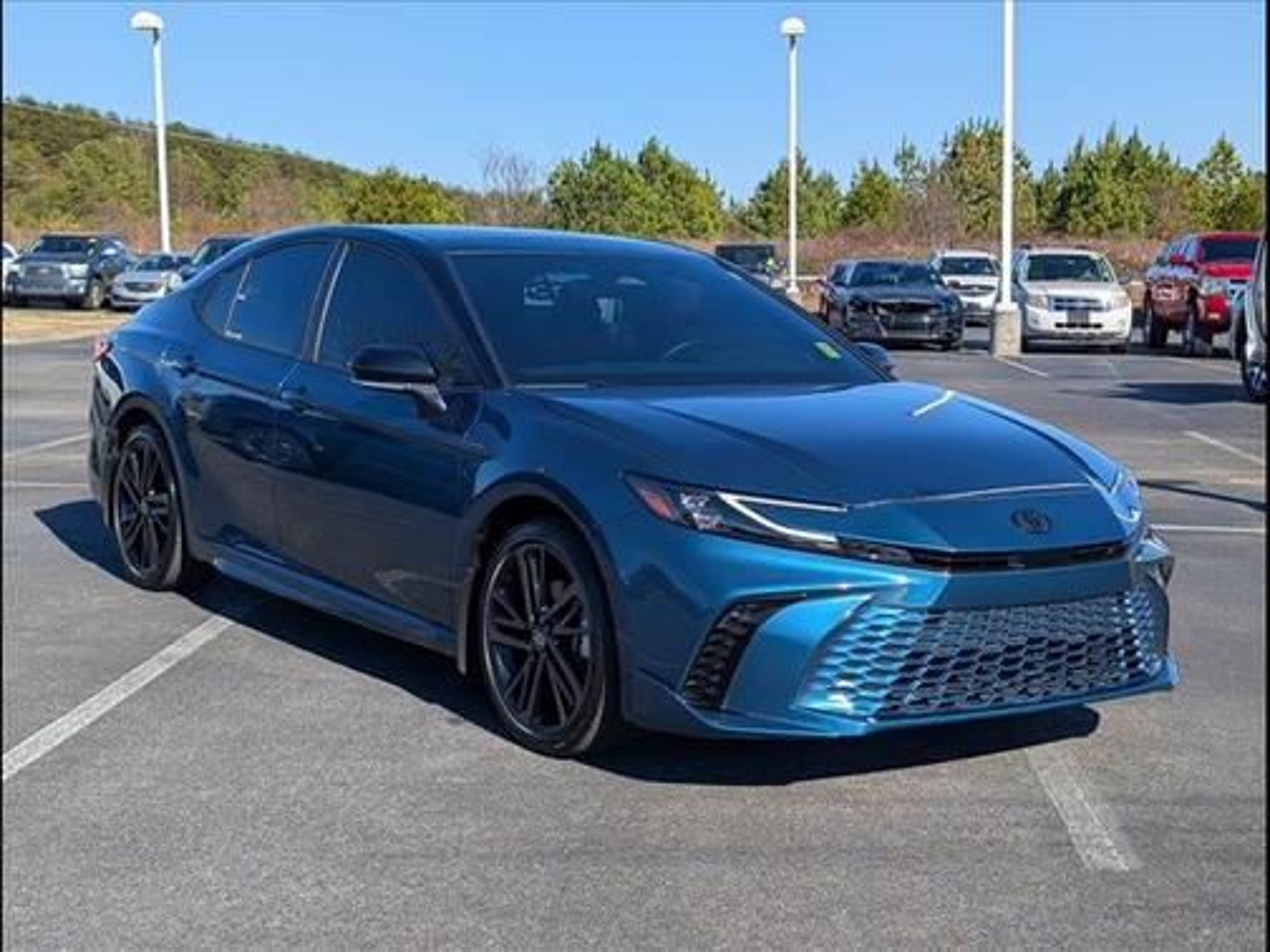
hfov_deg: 38.9
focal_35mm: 49
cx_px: 635
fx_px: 1798
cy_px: 476
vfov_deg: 29.7
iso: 20
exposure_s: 1/1250
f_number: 1.68
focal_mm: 6.9
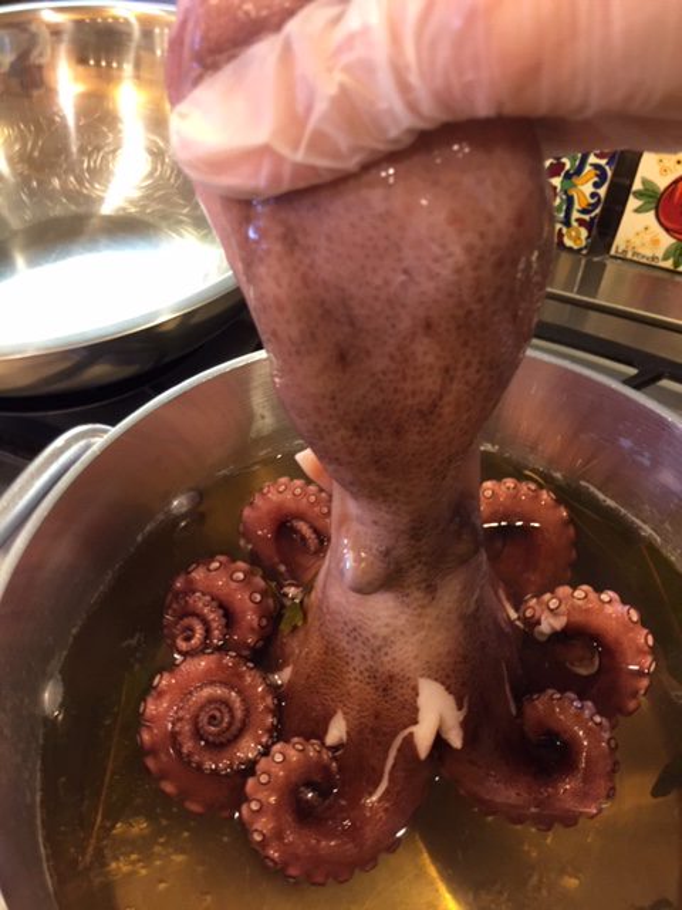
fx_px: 762
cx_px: 341
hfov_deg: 48.2
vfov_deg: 61.7
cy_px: 455
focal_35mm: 29
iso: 200
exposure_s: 1/30
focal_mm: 4.15
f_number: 2.2
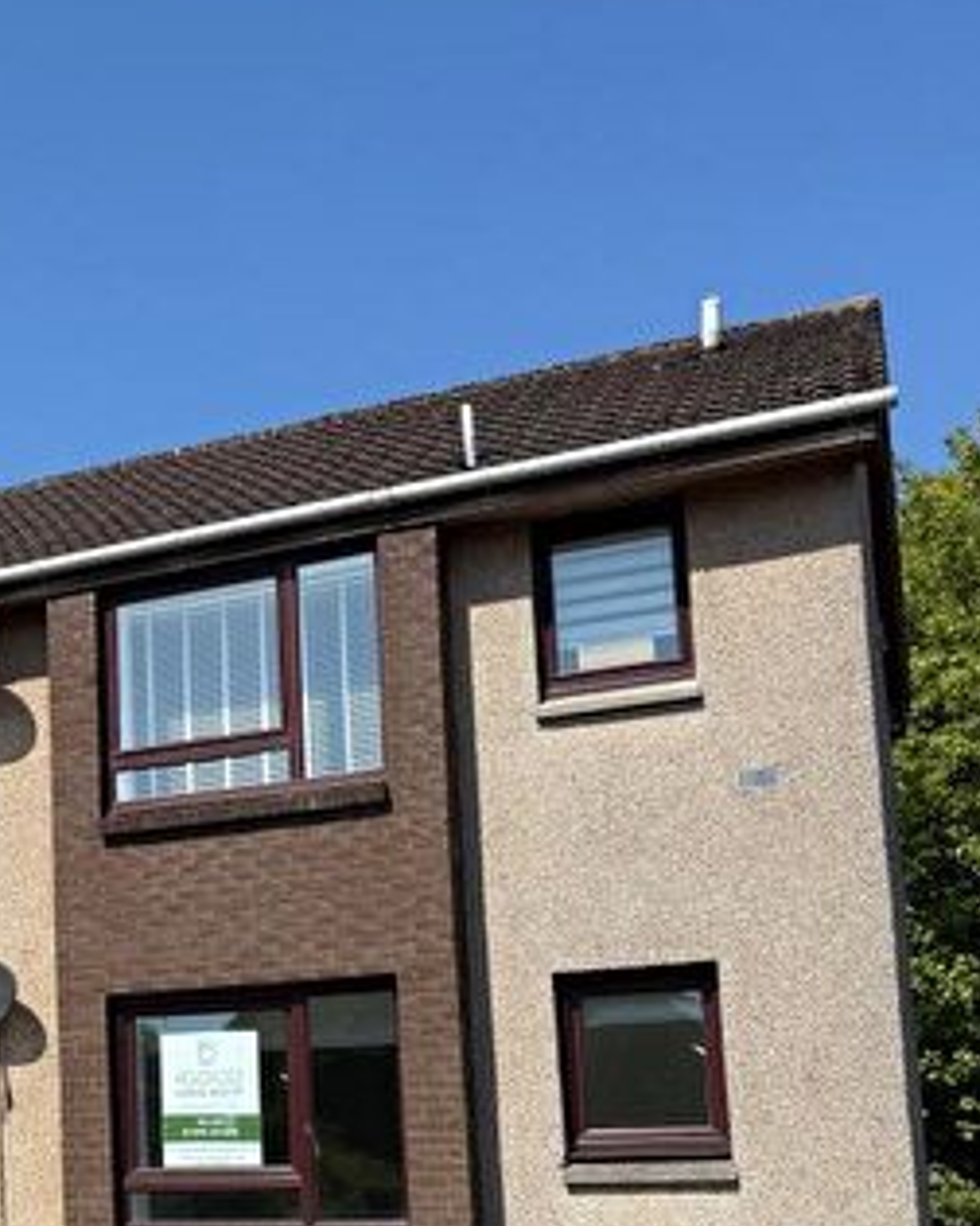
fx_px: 1885
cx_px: -121
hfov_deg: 26.6
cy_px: 967
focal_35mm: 52
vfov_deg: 35.0
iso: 80
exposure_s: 1/4673
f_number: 1.78
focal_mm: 6.76
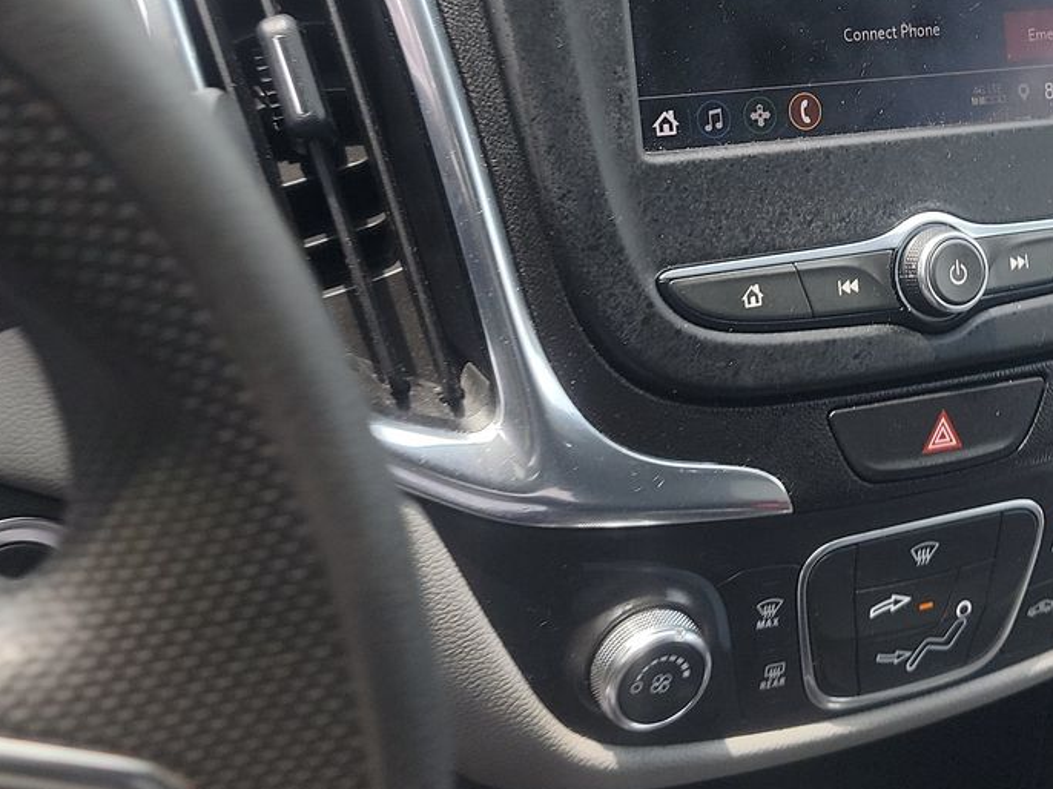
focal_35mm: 56
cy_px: 173
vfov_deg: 25.7
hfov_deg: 34.1
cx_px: 701
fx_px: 1703
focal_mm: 6.7
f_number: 1.8
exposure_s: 1/145
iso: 50
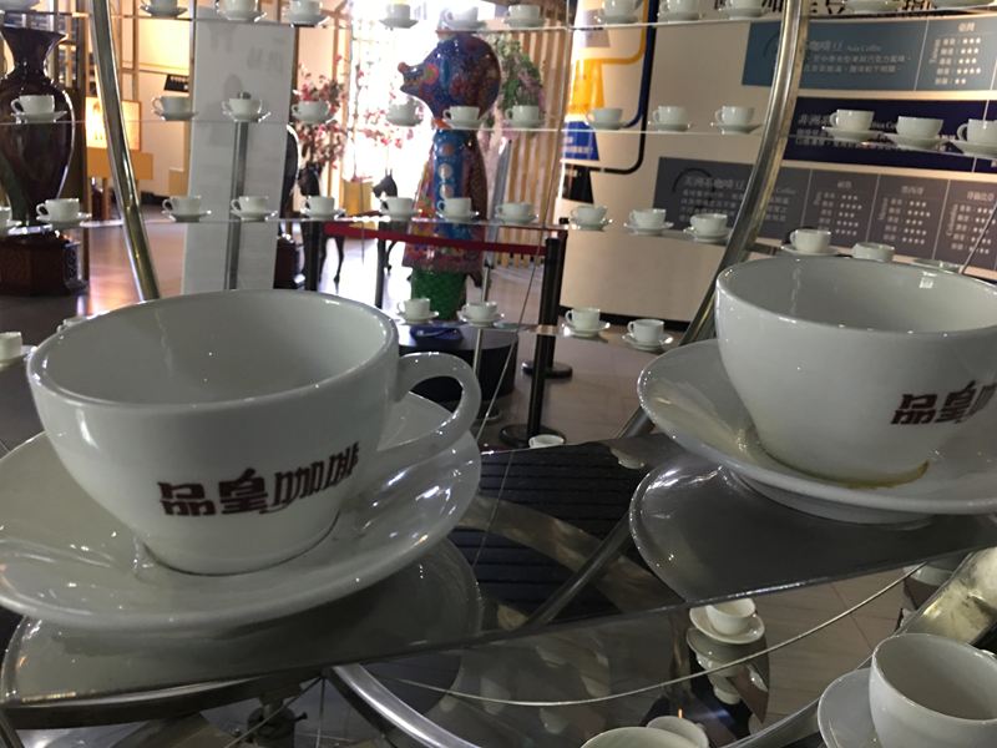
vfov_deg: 48.2
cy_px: 374
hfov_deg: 61.7
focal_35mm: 29
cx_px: 498
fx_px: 835
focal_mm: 4.15
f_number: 2.2
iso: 100
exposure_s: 1/10
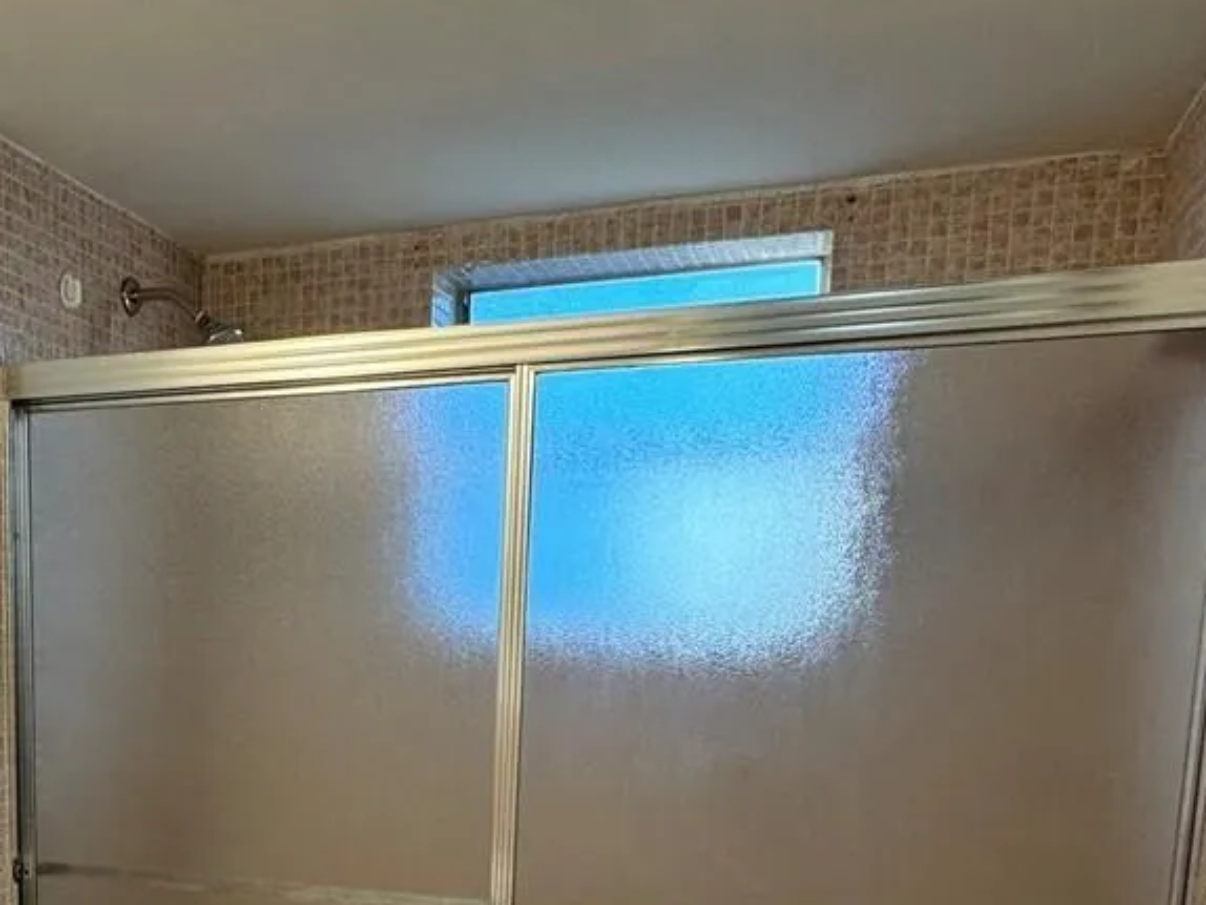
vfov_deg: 34.6
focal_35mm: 39
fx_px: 1359
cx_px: 227
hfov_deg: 45.2
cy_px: 829
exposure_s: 1/120
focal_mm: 2.22
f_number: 2.2
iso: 160
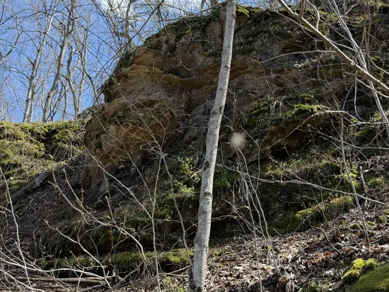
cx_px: 138
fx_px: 438
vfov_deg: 36.8
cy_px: 151
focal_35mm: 39
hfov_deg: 47.3
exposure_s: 1/689
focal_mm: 6.76
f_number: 1.78
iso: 100
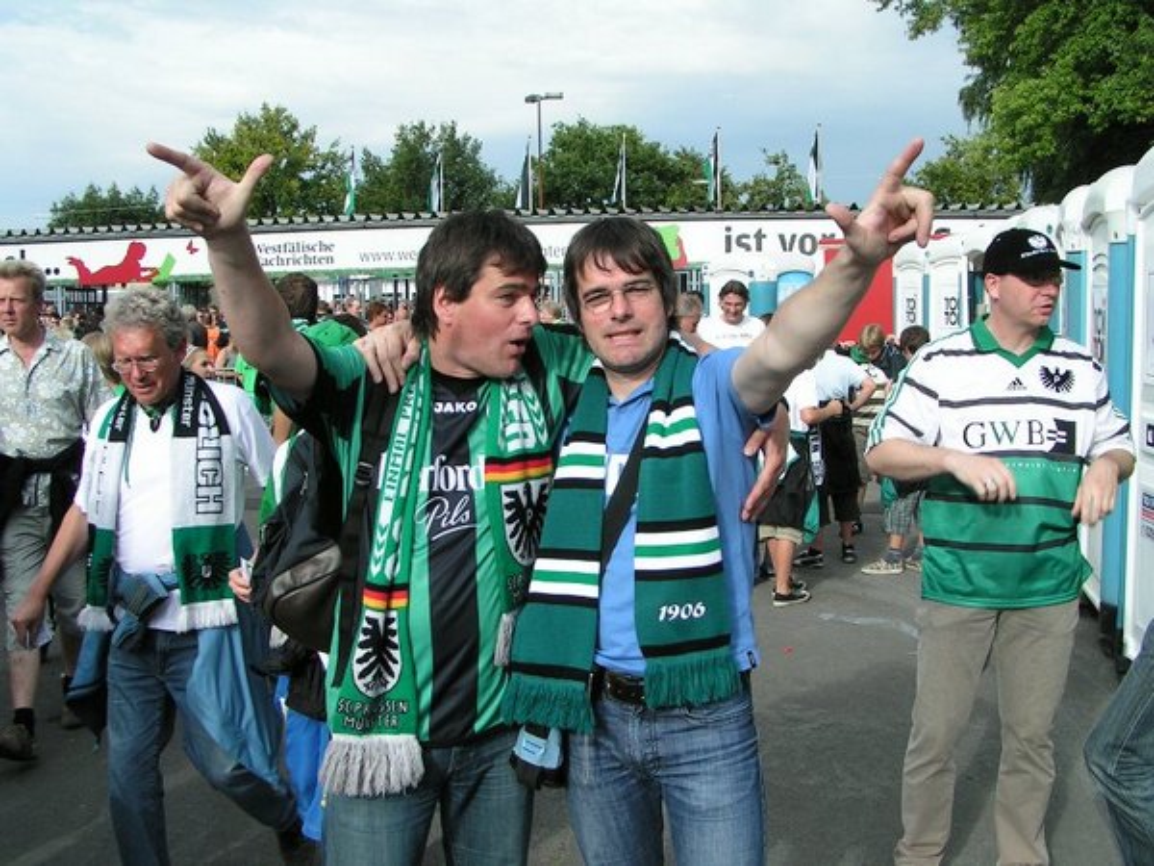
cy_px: 433
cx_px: 577
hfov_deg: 49.0
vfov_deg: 37.7
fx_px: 1267
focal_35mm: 38
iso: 50
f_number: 5.6
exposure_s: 1/320
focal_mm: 5.8
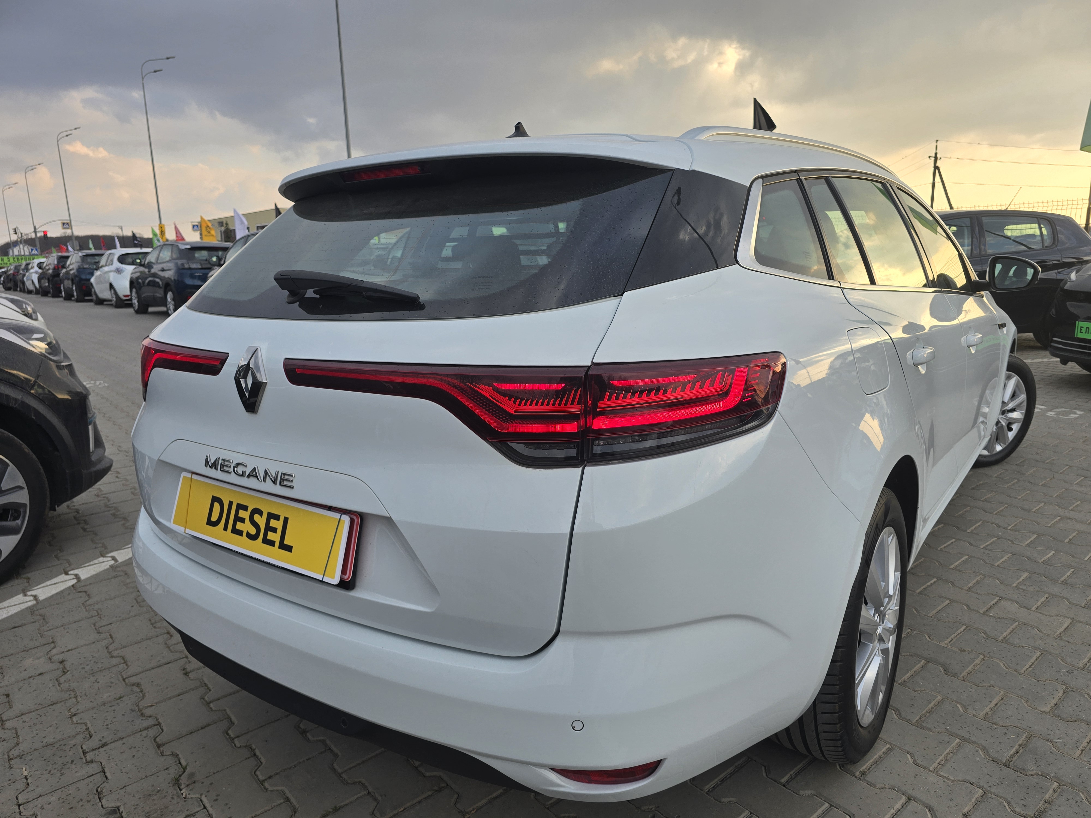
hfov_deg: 73.9
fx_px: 725
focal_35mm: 23
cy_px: 409
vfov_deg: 58.9
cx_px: 546
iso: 16
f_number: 1.7
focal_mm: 6.3
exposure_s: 1/180
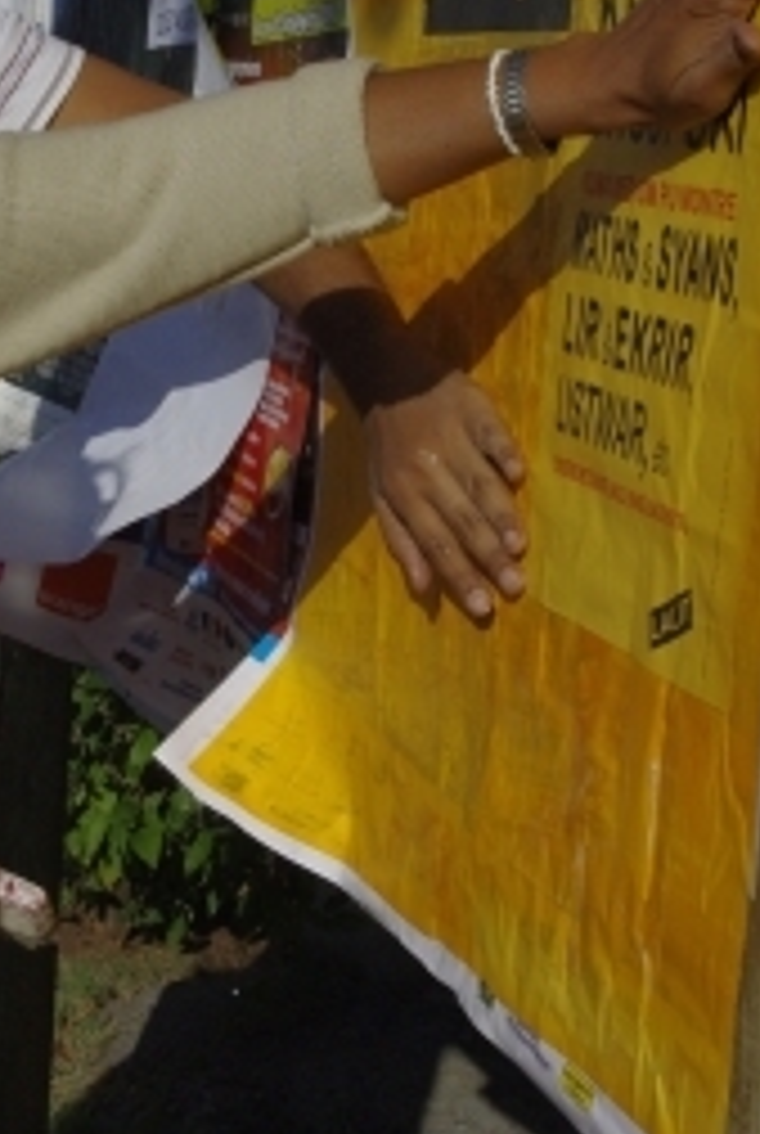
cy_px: 531
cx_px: 117
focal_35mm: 93
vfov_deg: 21.9
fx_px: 2933
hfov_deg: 14.7
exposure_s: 1/750
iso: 400
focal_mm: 32.5
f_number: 13
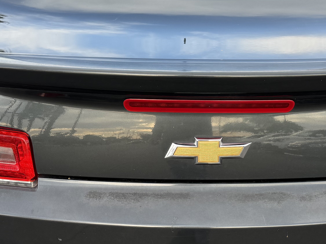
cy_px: 146
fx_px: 575
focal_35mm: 61
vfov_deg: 24.0
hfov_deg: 31.6
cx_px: 187
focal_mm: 6.76
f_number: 1.78
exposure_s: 1/379
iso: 100
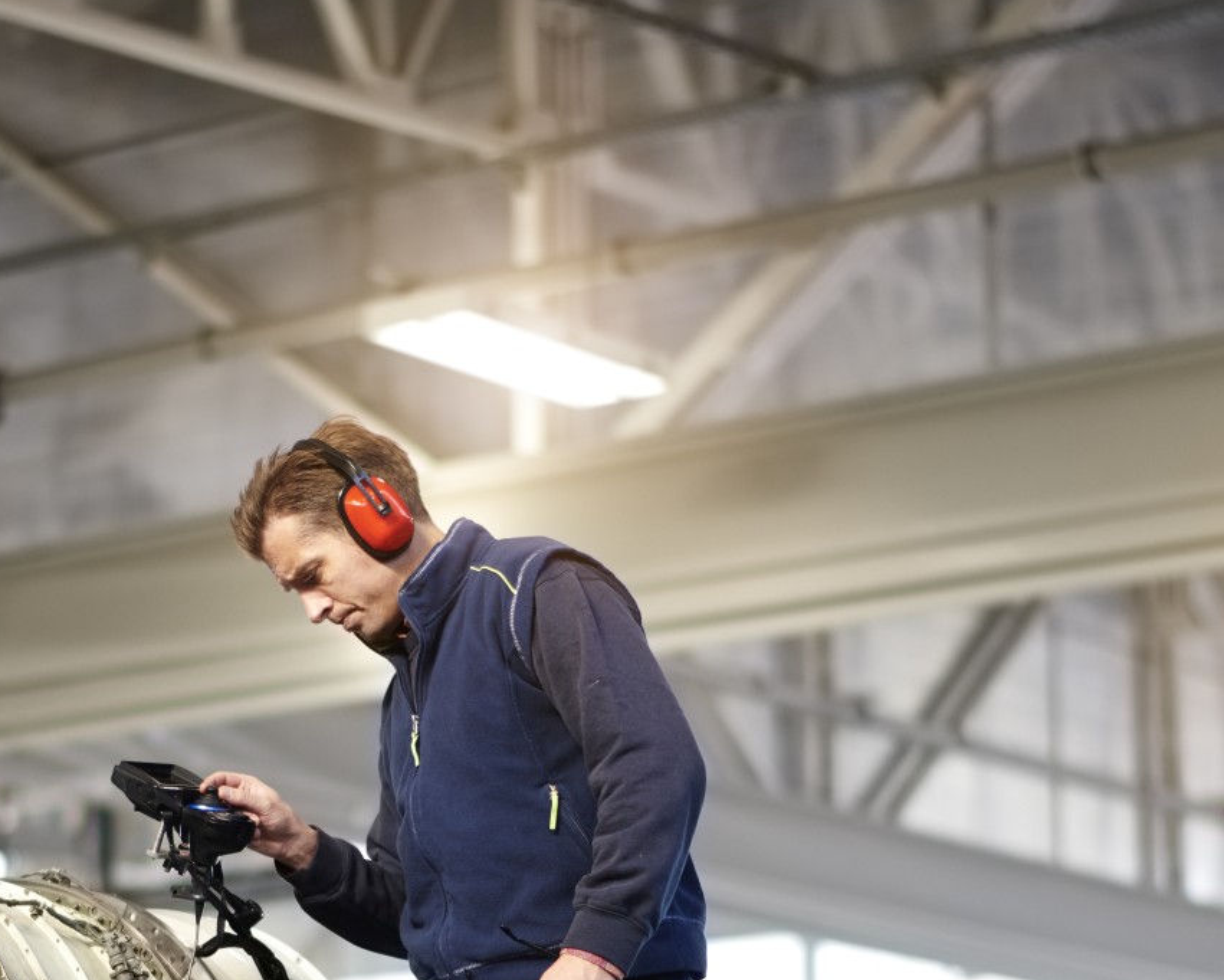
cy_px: 973
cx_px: 408
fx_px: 4782
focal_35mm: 132
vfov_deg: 11.6
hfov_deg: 14.6
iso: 200
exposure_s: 1/320
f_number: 1.4
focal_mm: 58
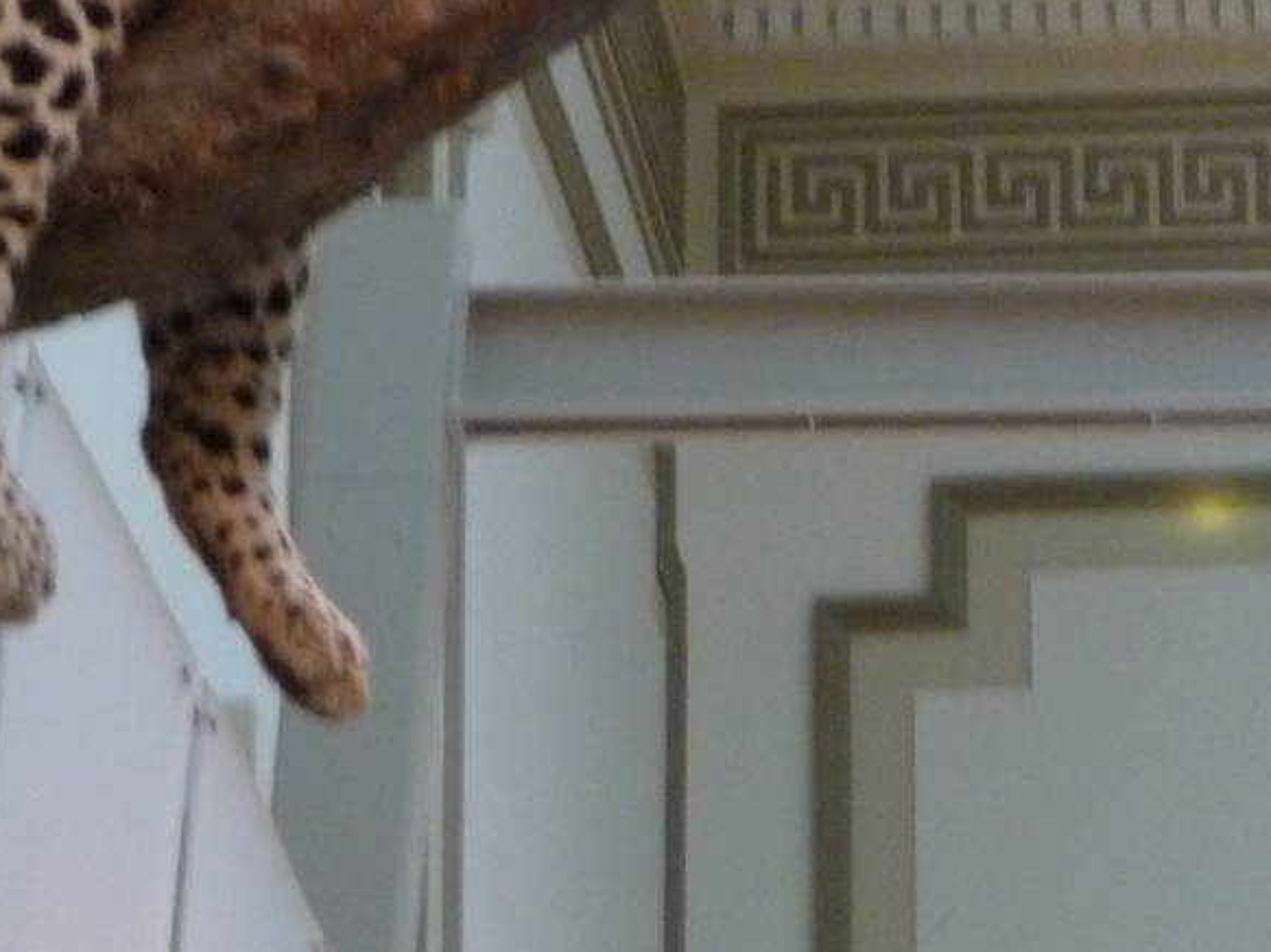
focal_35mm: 352
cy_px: -282
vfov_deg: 4.2
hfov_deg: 5.6
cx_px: 1074
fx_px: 12919
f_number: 4.7
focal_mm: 21.8
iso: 400
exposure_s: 1/13
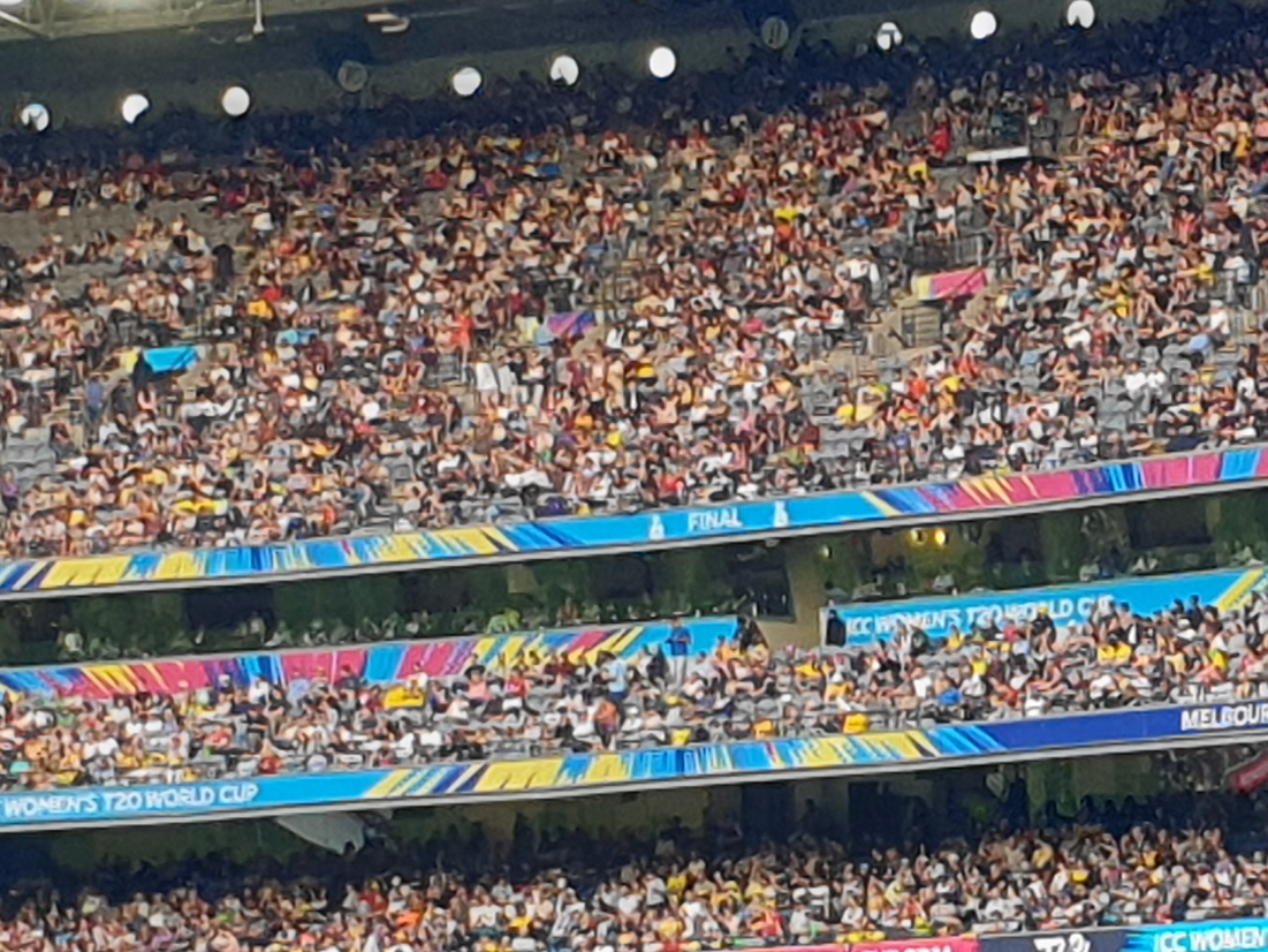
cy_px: 609
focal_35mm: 68
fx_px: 2491
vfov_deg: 21.6
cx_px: 1623
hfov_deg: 25.0
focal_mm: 4.3
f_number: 2.4
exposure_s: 1/151
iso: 50
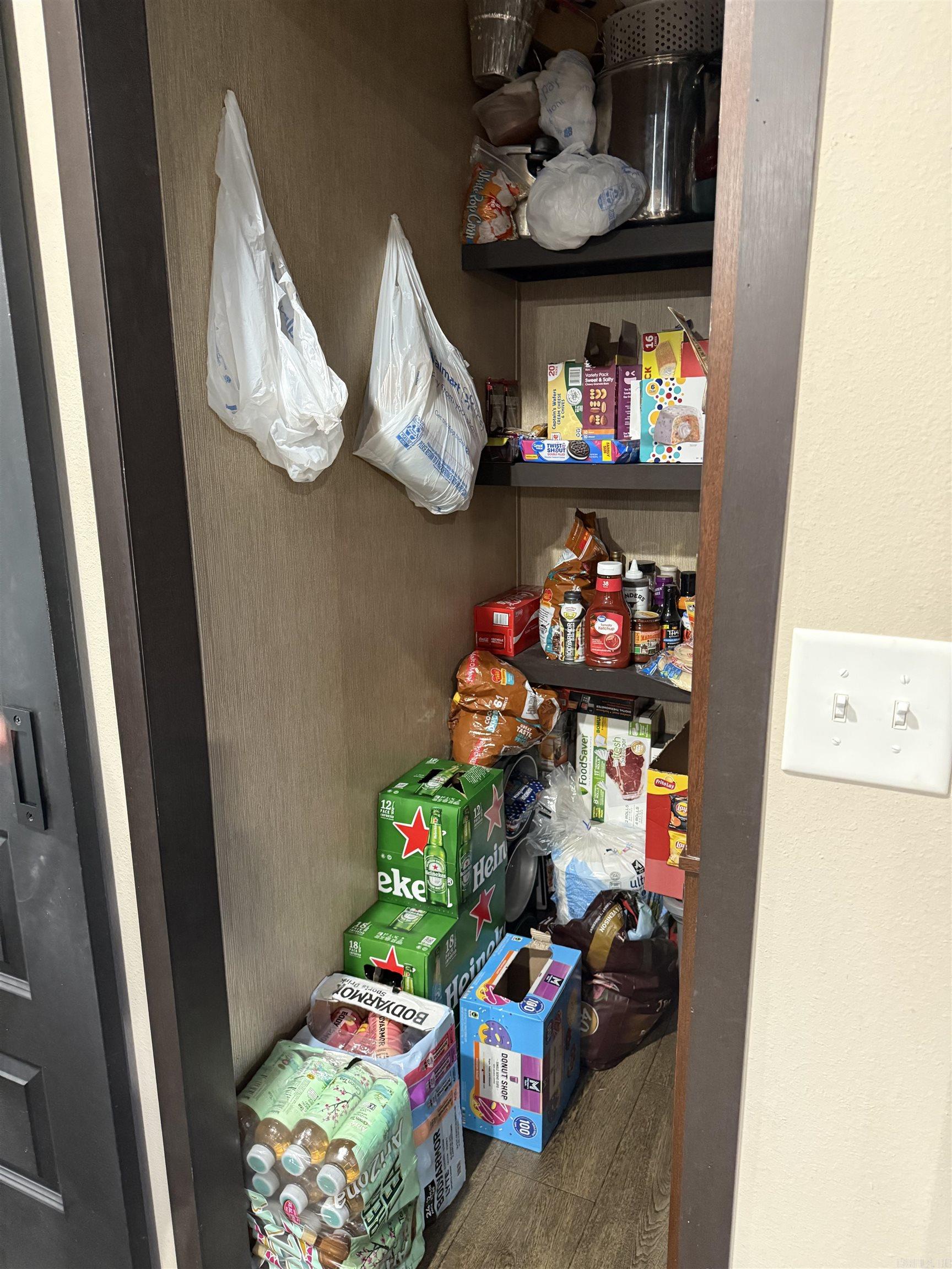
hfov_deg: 56.8
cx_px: 476
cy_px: 634
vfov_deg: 71.6
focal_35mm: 24
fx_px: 880
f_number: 1.78
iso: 800
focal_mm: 6.76
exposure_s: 1/40
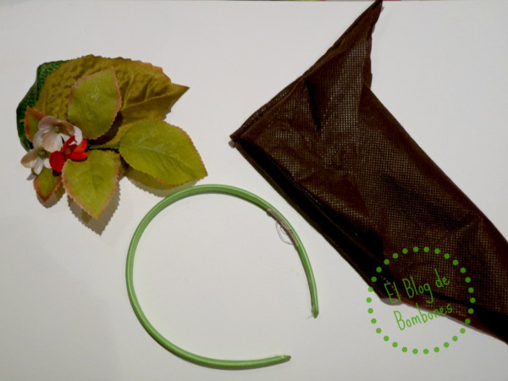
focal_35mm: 37
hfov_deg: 50.1
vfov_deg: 38.7
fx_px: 543
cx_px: 254
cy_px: 190
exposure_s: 1/30
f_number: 3
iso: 100
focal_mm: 6.5
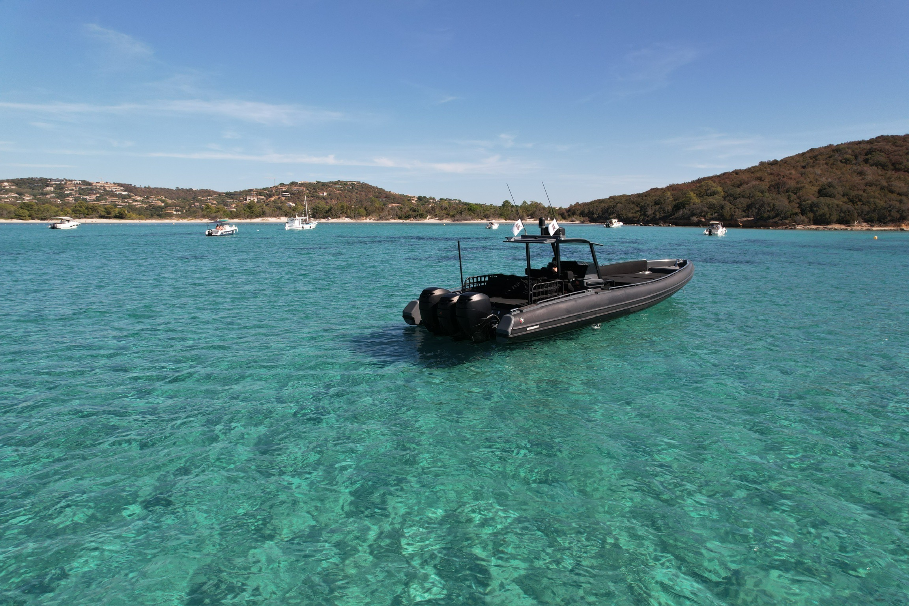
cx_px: 454
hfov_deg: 78.6
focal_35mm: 22
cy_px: 303
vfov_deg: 57.2
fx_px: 555
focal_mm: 8.38
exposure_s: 1/60
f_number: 2.8
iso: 100
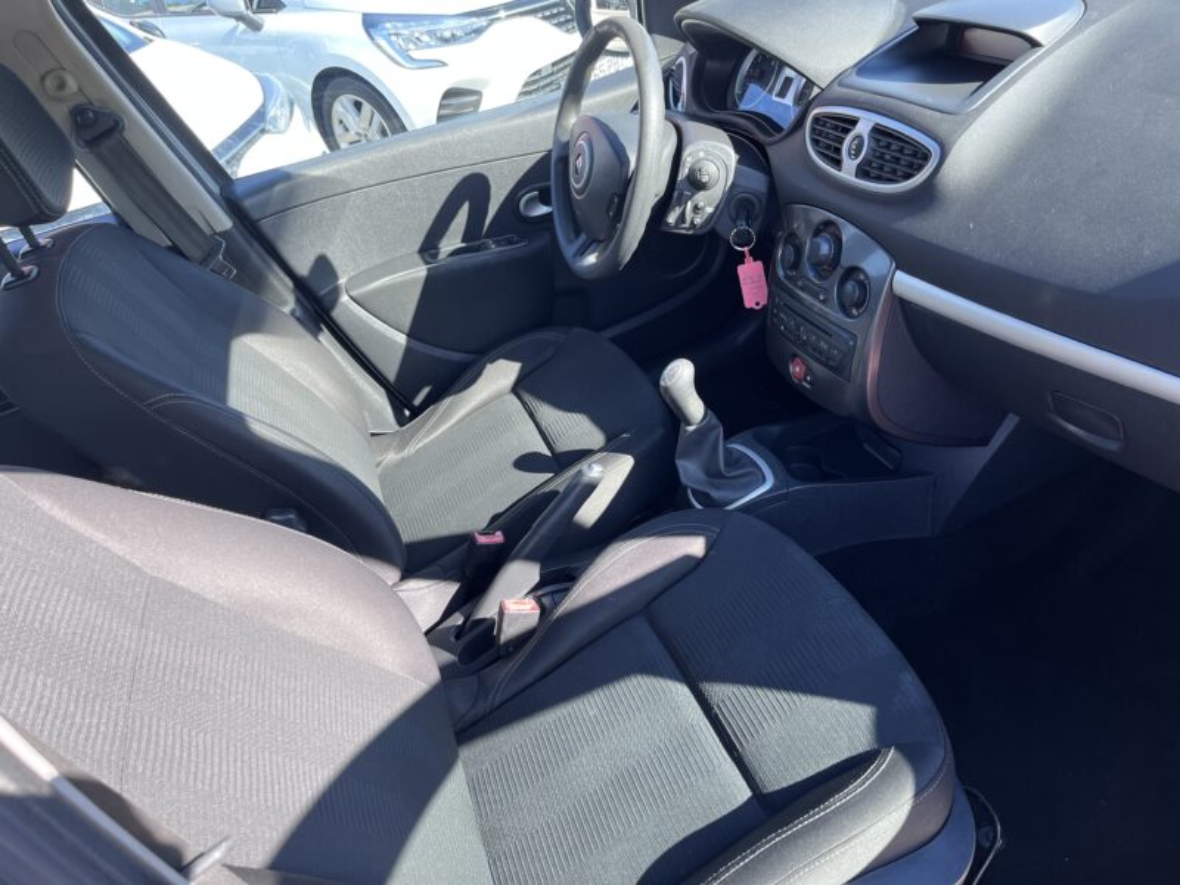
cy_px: 442
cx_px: 590
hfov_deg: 67.3
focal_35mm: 26
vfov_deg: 53.1
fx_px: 886
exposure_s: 1/218
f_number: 1.6
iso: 40
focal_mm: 5.1
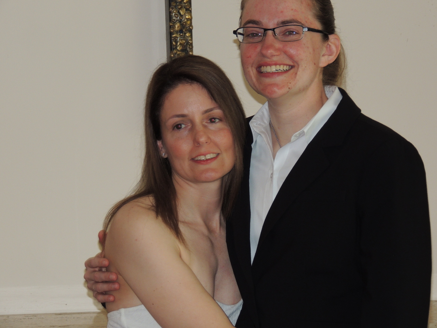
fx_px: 2335
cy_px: 164
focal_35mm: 185
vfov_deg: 8.0
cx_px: 218
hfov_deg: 10.7
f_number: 4.6
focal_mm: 33
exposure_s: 1/60
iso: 250
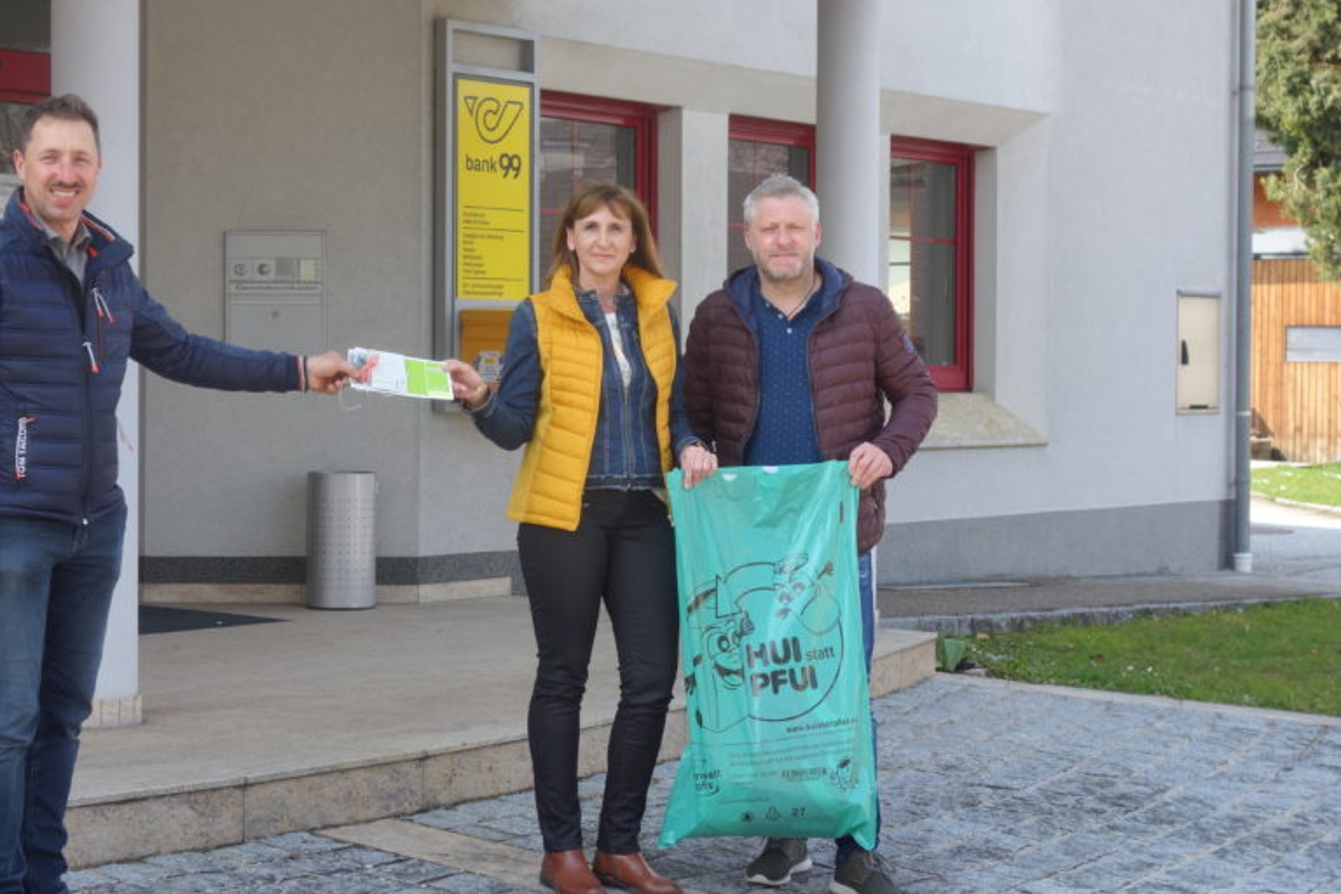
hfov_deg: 28.0
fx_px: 2682
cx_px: 557
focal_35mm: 72
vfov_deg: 18.9
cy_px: 413
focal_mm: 20.19
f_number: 4
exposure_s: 1/250
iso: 125
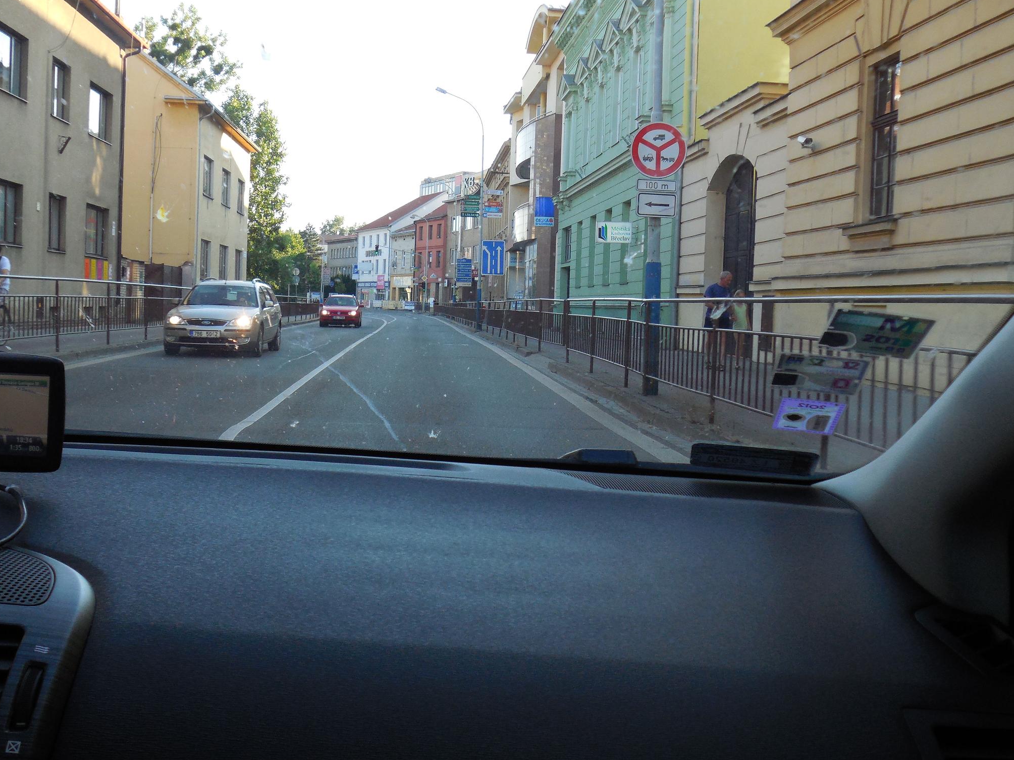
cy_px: 332
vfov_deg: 36.8
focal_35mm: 39
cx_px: 477
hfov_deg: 47.8
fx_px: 1142
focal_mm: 6
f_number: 3.9
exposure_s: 1/250
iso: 200
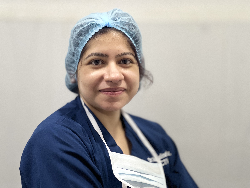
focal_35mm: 77
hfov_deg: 25.3
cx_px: 125
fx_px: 556
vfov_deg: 19.1
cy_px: 94
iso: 400
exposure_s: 1/25
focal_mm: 9
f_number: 2.8
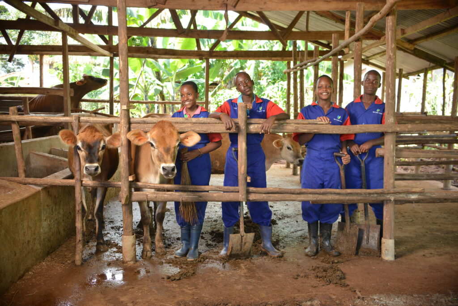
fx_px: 445
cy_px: 153
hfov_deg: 54.4
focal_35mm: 35
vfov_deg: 37.9
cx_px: 229
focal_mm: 35
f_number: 4
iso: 500
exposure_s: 1/125
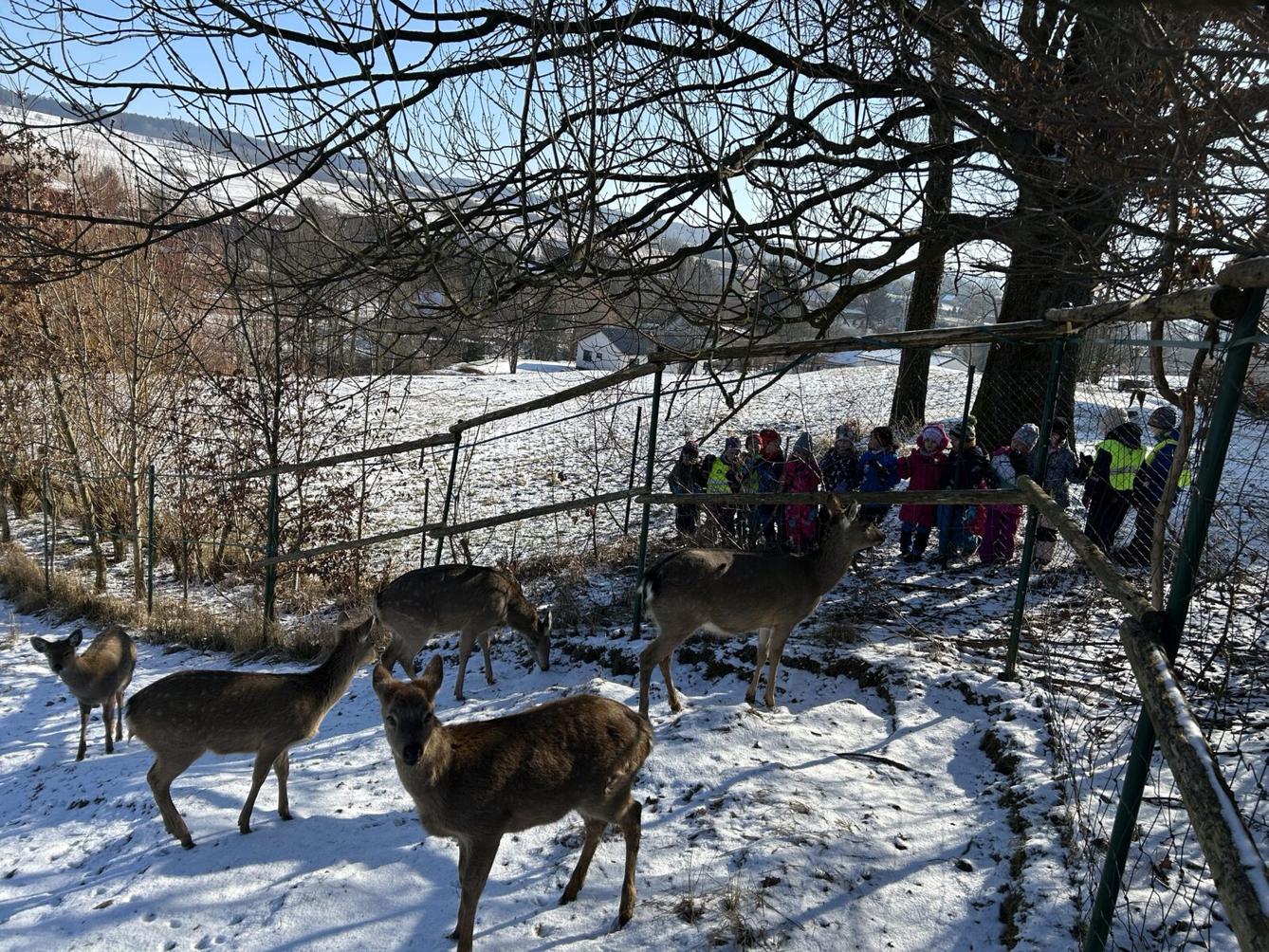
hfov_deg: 67.3
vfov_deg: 53.1
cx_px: 634
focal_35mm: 26
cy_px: 476
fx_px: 953
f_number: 1.5
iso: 50
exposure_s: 1/2762
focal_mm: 5.7
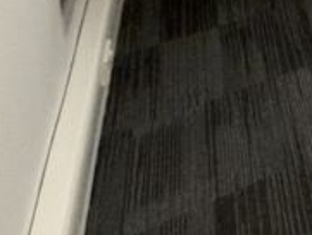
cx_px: 872
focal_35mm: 79
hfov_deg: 12.6
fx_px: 713
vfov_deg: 13.8
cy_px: -316
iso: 250
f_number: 2.2
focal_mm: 2.22
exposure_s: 1/100
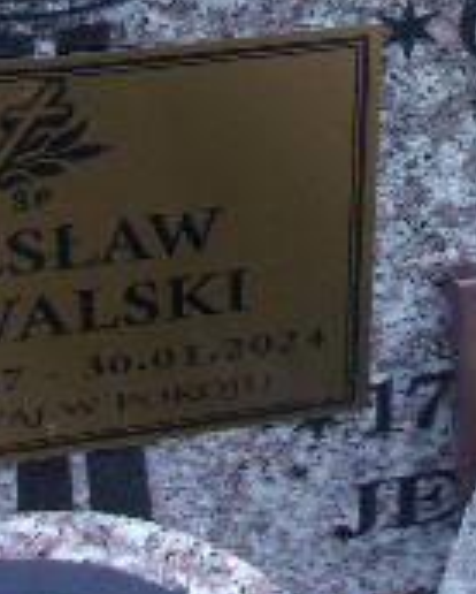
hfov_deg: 15.3
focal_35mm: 98
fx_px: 1723
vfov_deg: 18.2
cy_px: -183
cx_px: 514
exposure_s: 1/34
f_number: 3
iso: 251
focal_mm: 4.9
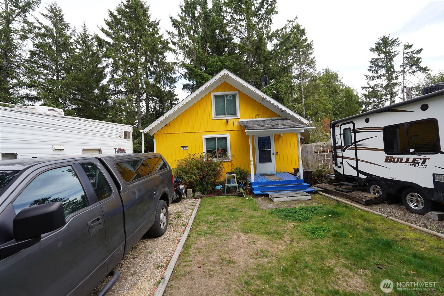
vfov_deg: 81.2
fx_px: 173
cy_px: 148
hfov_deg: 104.3
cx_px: 222
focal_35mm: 14
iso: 100
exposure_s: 1/100
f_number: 4.5
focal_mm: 14
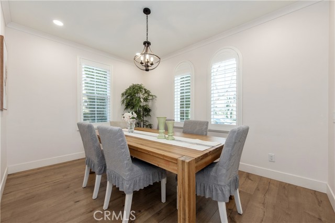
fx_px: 130
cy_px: 112
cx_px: 168
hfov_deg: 104.2
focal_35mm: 14
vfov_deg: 81.2
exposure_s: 1/100
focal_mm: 14
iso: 800
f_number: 5.6
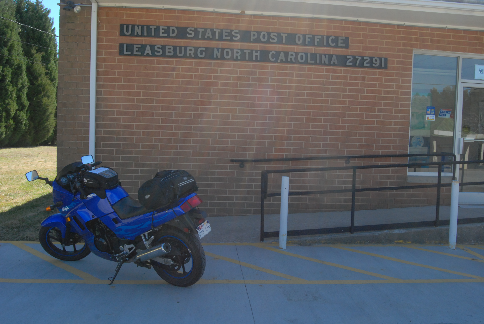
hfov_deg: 57.2
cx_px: 242
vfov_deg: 40.1
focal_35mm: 33
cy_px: 162
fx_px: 444
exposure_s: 1/500
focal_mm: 22
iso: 800
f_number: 11
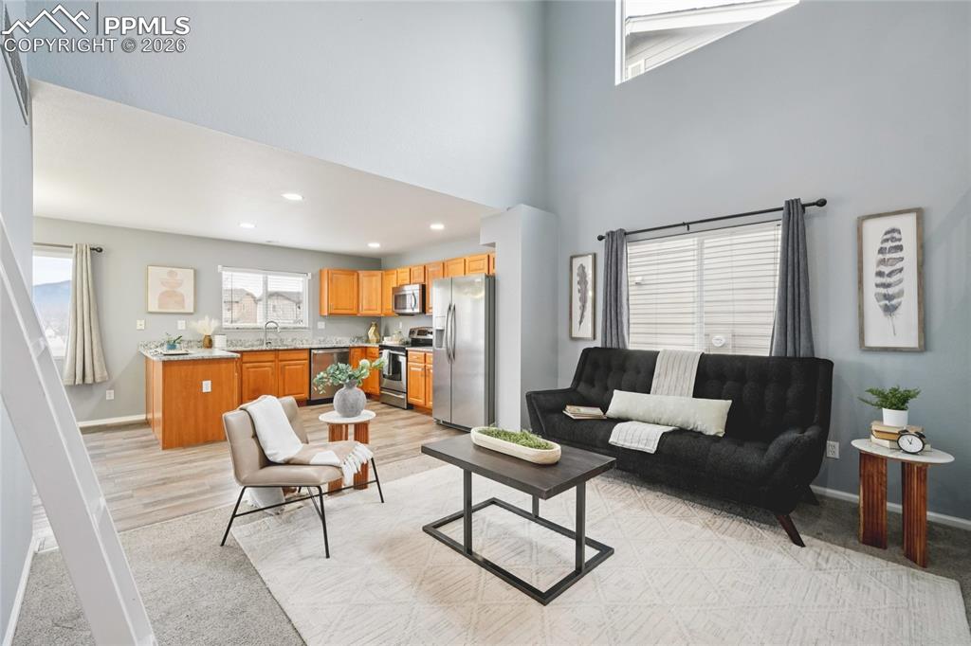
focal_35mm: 15
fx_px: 404
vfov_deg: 77.3
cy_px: 323
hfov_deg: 100.4
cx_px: 486
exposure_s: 1/5
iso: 800
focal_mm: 10
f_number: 8
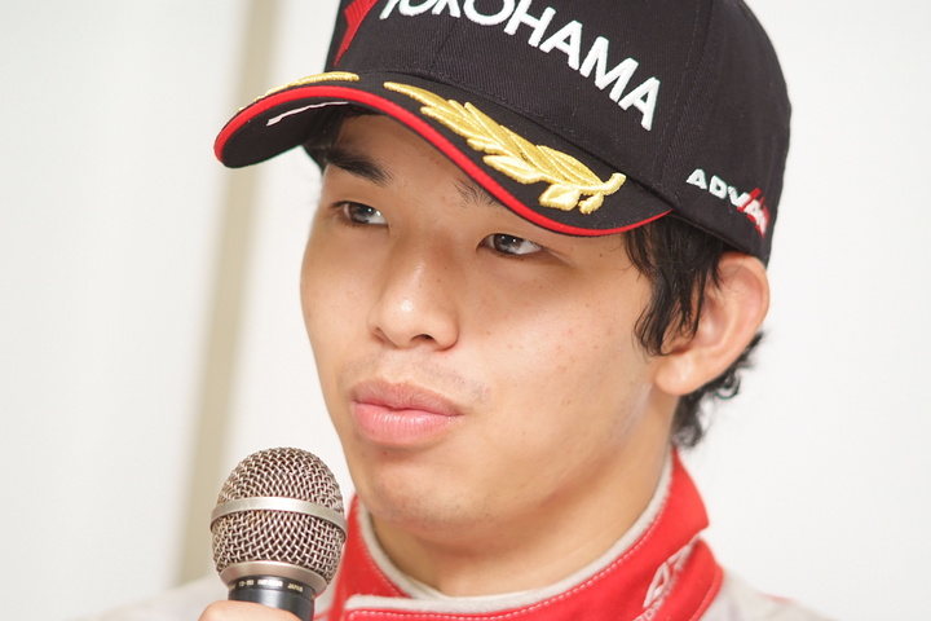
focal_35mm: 270
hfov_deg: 7.6
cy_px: 310
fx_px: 6982
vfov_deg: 5.1
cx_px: 466
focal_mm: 180
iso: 400
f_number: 2.8
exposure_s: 1/250
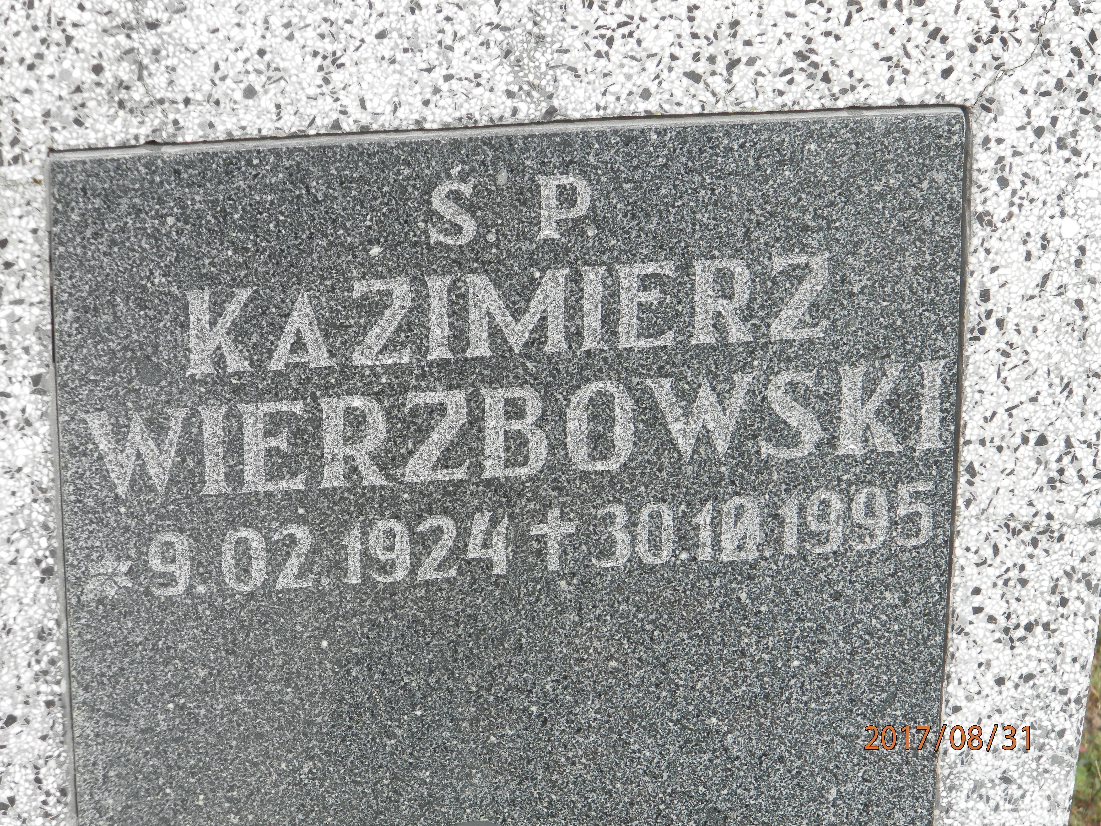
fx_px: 4198
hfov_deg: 14.9
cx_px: 550
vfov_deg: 11.2
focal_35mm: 132
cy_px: 413
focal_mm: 23.6
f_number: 4.7
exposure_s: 1/125
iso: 80
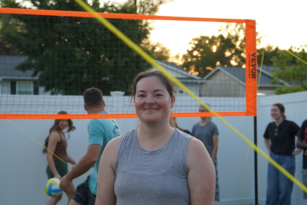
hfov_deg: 37.5
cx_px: 154
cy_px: 118
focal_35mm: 53
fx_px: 452
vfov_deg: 25.5
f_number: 4.5
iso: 160
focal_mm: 45
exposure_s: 1/160
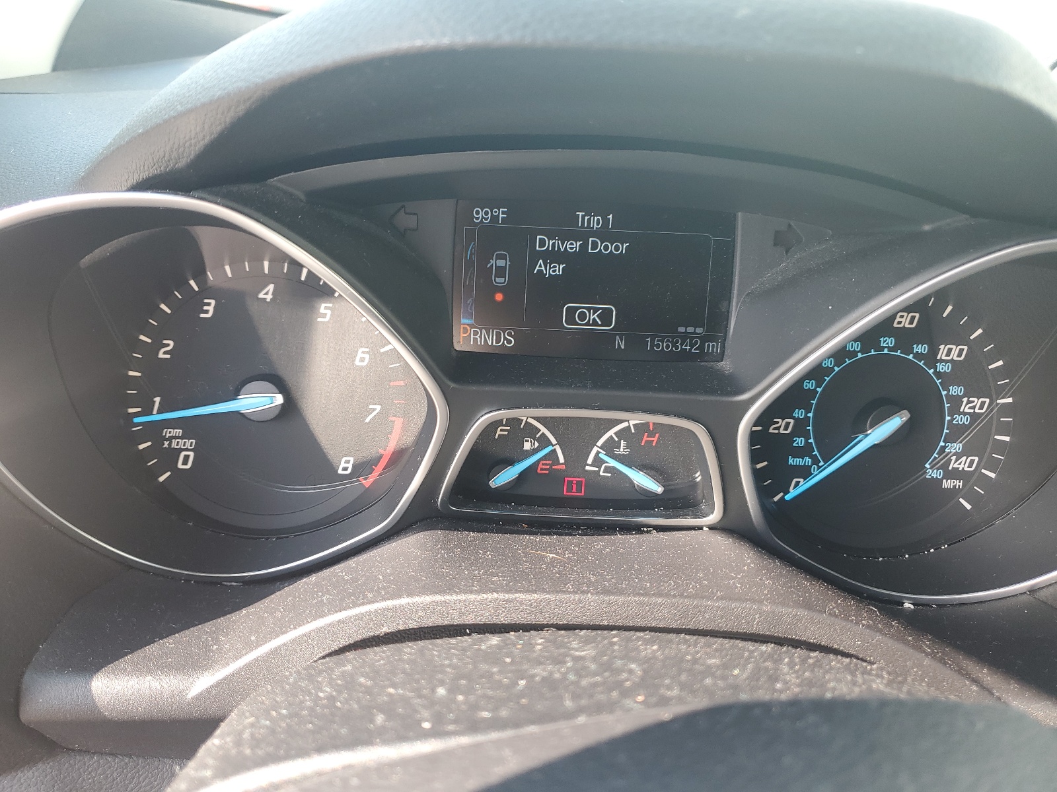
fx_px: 794
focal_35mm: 26
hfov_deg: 67.3
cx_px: 528
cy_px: 396
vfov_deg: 53.1
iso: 50
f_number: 1.5
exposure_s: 1/130
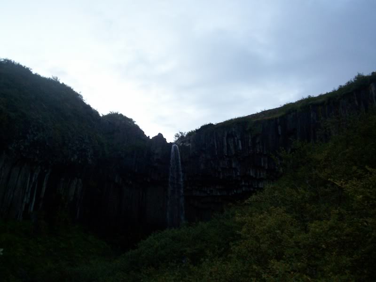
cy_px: 141
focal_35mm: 36
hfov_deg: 51.4
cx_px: 188
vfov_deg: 39.7
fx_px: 391
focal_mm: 5.9
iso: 140
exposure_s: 1/64
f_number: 4.5
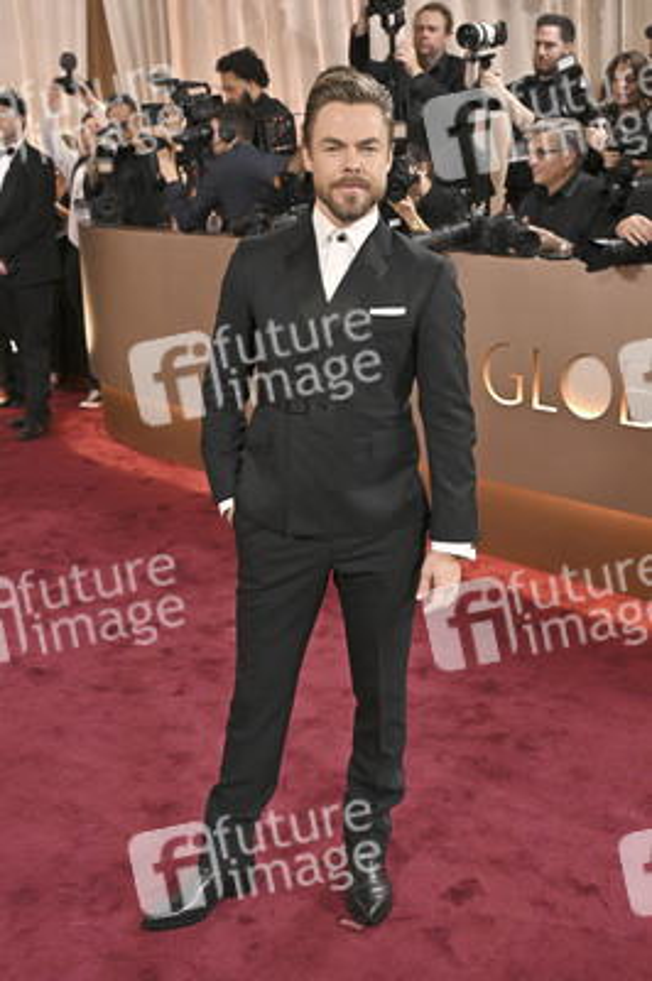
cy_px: 490
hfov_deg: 33.3
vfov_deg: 48.5
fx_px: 1088
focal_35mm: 40
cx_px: 326
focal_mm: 40
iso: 2500
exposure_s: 1/320
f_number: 5.6
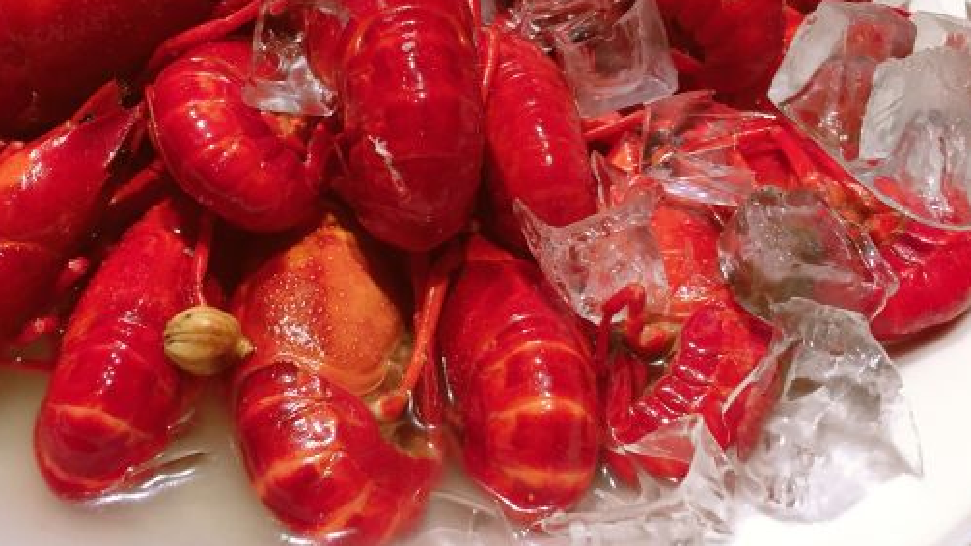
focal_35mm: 44
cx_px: 376
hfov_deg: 46.1
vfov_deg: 27.0
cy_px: 192
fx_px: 1133
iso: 50
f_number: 2.2
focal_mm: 4.15
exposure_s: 1/33
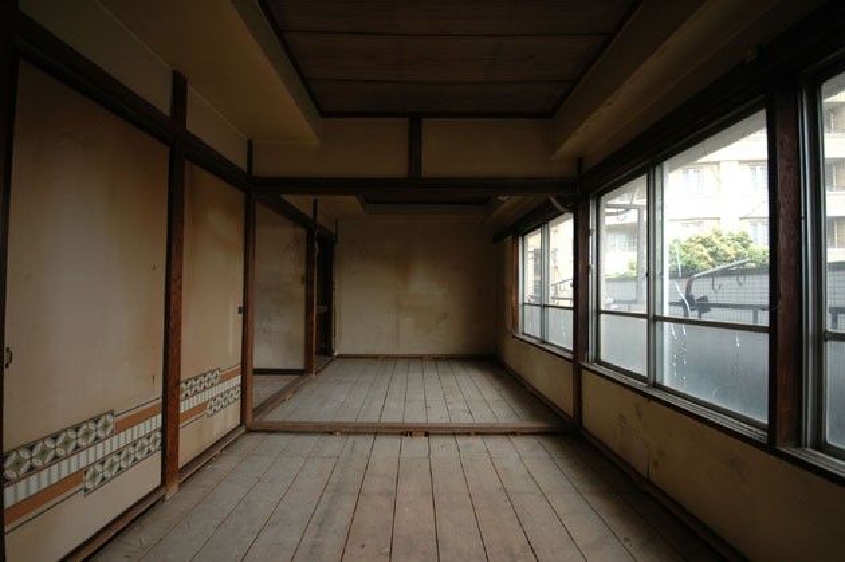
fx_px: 352
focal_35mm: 15
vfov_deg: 77.2
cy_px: 281
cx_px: 422
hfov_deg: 100.4
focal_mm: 10
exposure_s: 1/100
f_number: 5
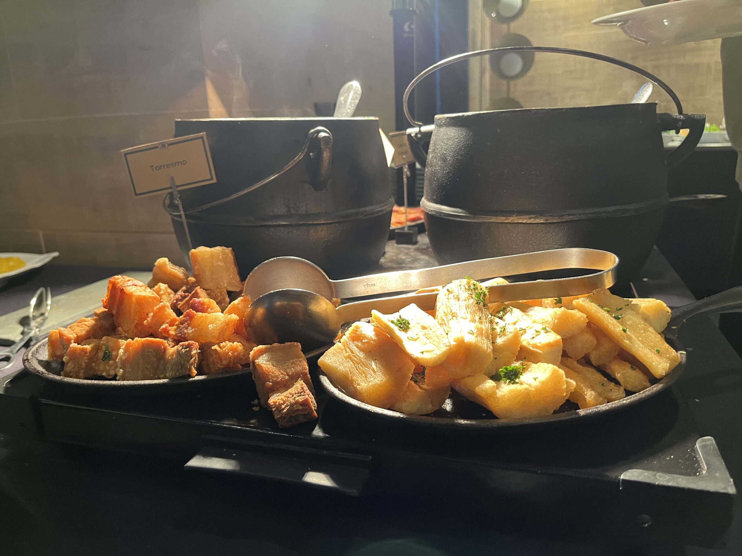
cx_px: 371
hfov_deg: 67.3
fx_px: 557
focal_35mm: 26
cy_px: 278
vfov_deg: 53.1
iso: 250
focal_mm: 5.1
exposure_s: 1/60
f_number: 1.6
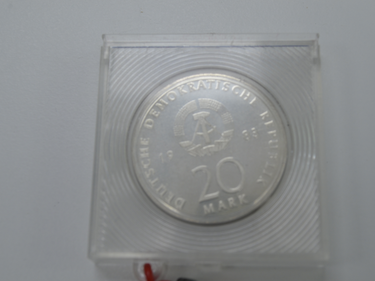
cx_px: 199
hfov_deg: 34.3
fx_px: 607
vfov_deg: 26.1
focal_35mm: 56
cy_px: 141
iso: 280
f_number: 8
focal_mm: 34
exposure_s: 1/60
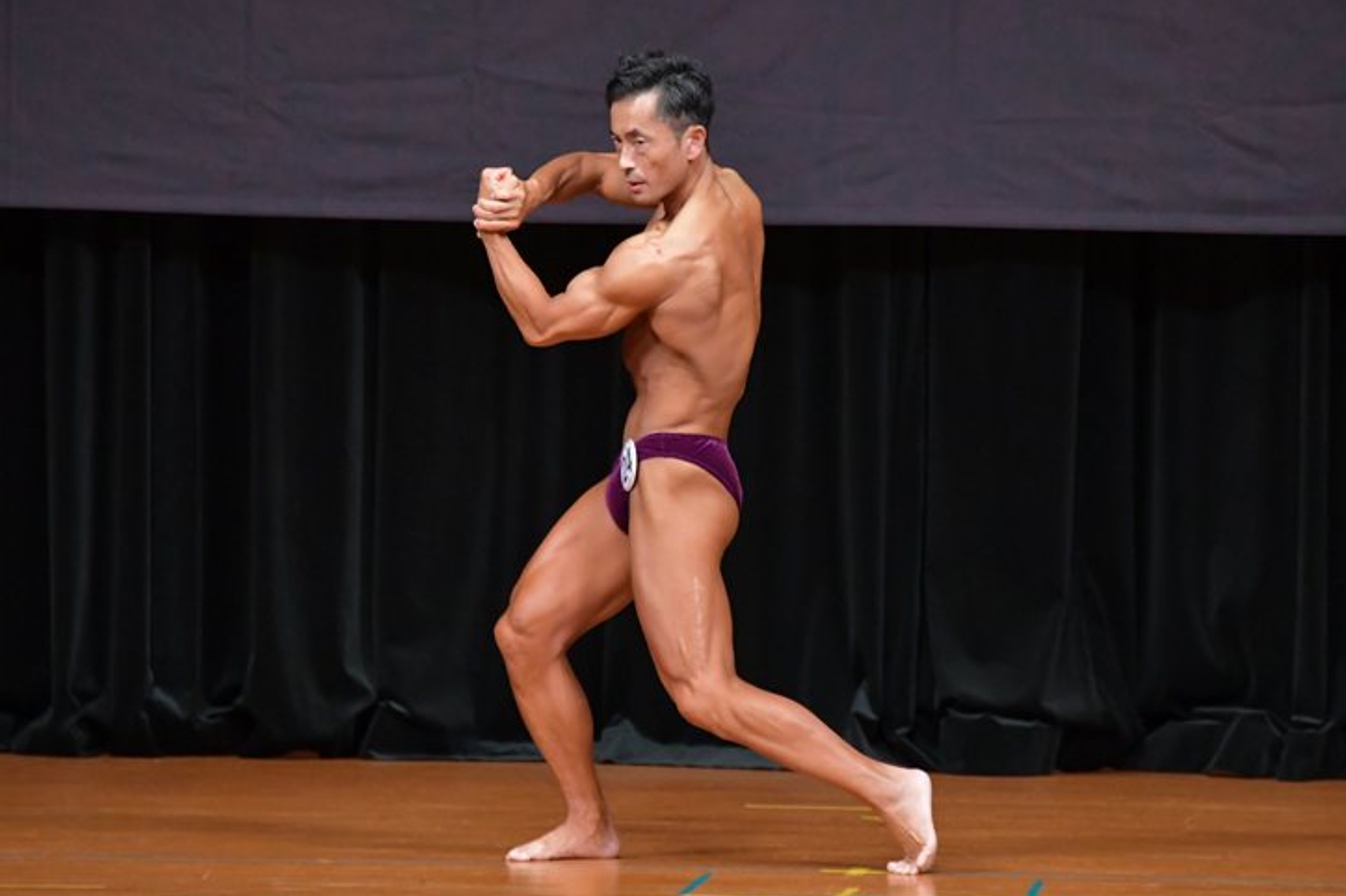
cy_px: 446
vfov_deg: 4.1
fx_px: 12594
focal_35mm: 337
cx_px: 685
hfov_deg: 6.1
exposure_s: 1/400
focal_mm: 210
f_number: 5.6
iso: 5000
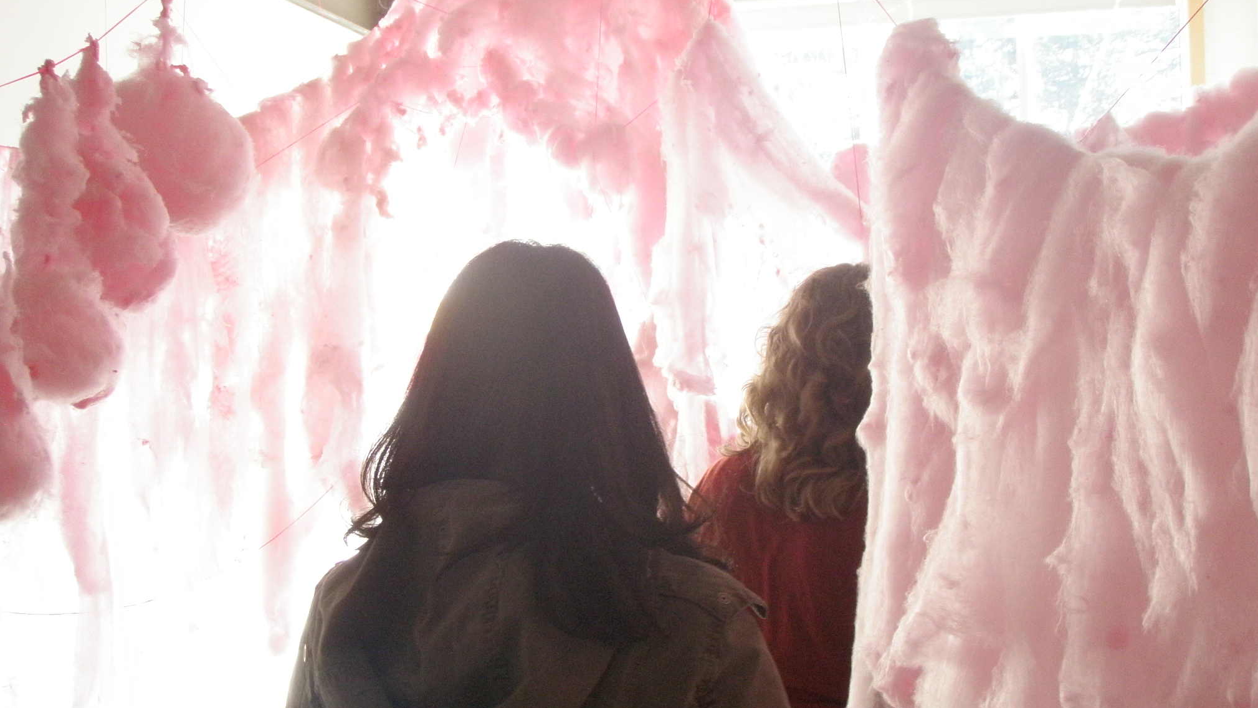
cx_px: 627
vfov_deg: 28.3
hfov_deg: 48.4
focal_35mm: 42
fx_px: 1401
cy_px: 387
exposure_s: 1/80
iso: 400
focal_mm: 6.7
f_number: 3.5
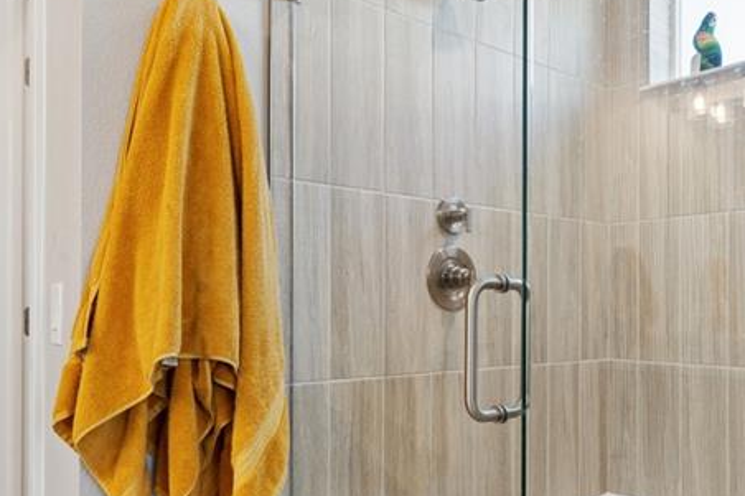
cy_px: 300
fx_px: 703
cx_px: 468
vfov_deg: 38.7
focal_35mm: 34
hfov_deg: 55.1
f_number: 11
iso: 100
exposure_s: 1/6
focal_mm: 15
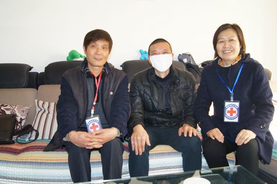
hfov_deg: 55.8
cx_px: 147
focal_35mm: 34
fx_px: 262
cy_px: 90
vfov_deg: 38.9
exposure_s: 1/60
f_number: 4.5
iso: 800
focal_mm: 18
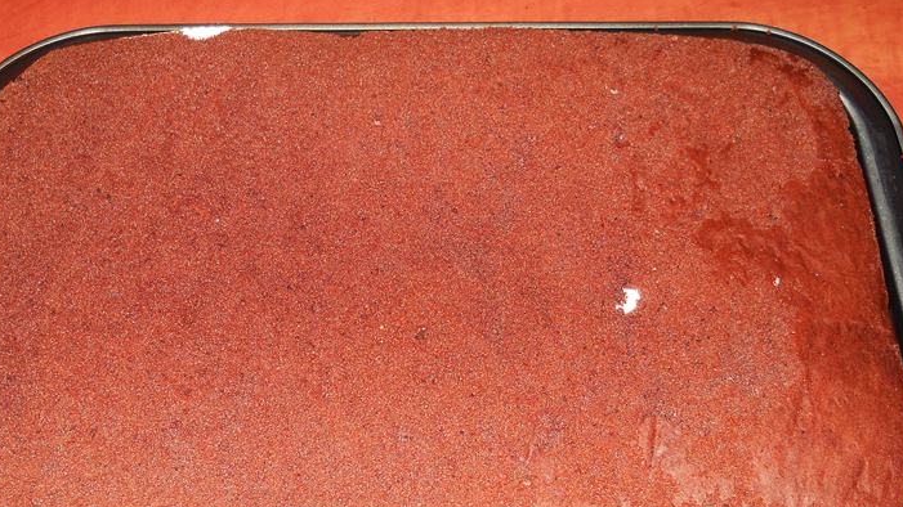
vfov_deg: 23.4
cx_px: 442
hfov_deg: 40.6
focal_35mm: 51
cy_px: 328
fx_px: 1221
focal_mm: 6.72
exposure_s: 1/30
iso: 100
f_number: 3.1
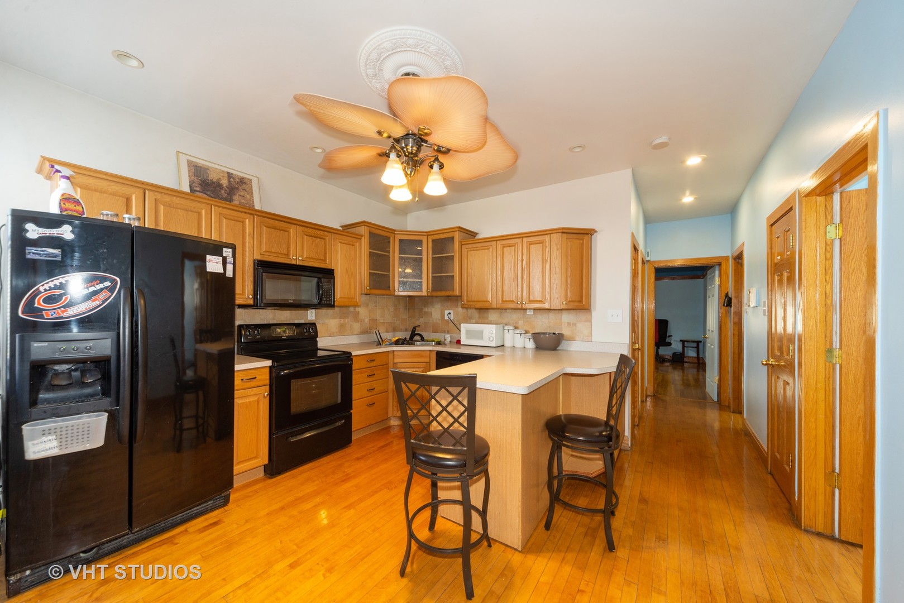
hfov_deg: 108.3
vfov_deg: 85.4
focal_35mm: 13
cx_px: 452
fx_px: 326
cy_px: 302
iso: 320
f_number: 8
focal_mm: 13
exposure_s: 1/6
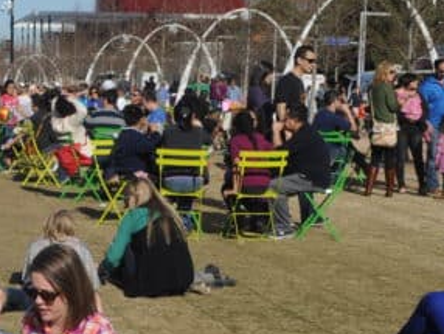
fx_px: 1322
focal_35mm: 103
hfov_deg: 18.3
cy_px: 249
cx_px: -62
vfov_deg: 14.3
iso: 200
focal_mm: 20
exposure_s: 1/500
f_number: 11
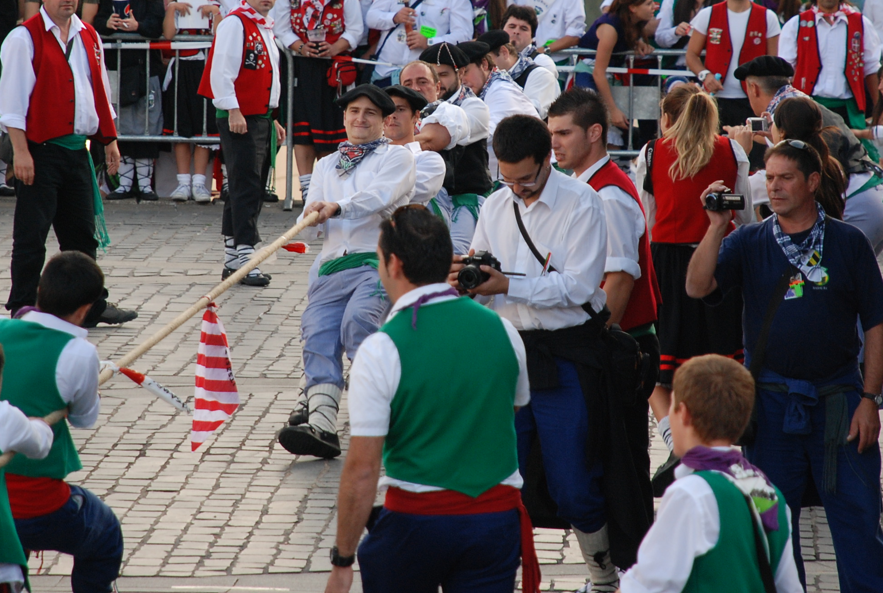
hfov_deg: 6.9
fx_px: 7367
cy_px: 165
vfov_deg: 4.6
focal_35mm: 300
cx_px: 431
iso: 400
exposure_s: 1/160
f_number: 5.6
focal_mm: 135
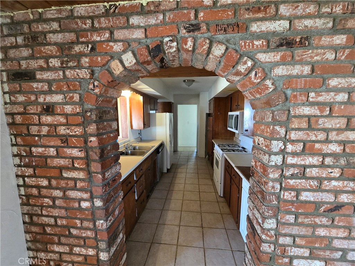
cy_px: 133
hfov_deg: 106.2
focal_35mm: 13
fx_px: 133
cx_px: 178
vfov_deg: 89.9
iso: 640
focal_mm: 2.2
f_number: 2.2
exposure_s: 1/60
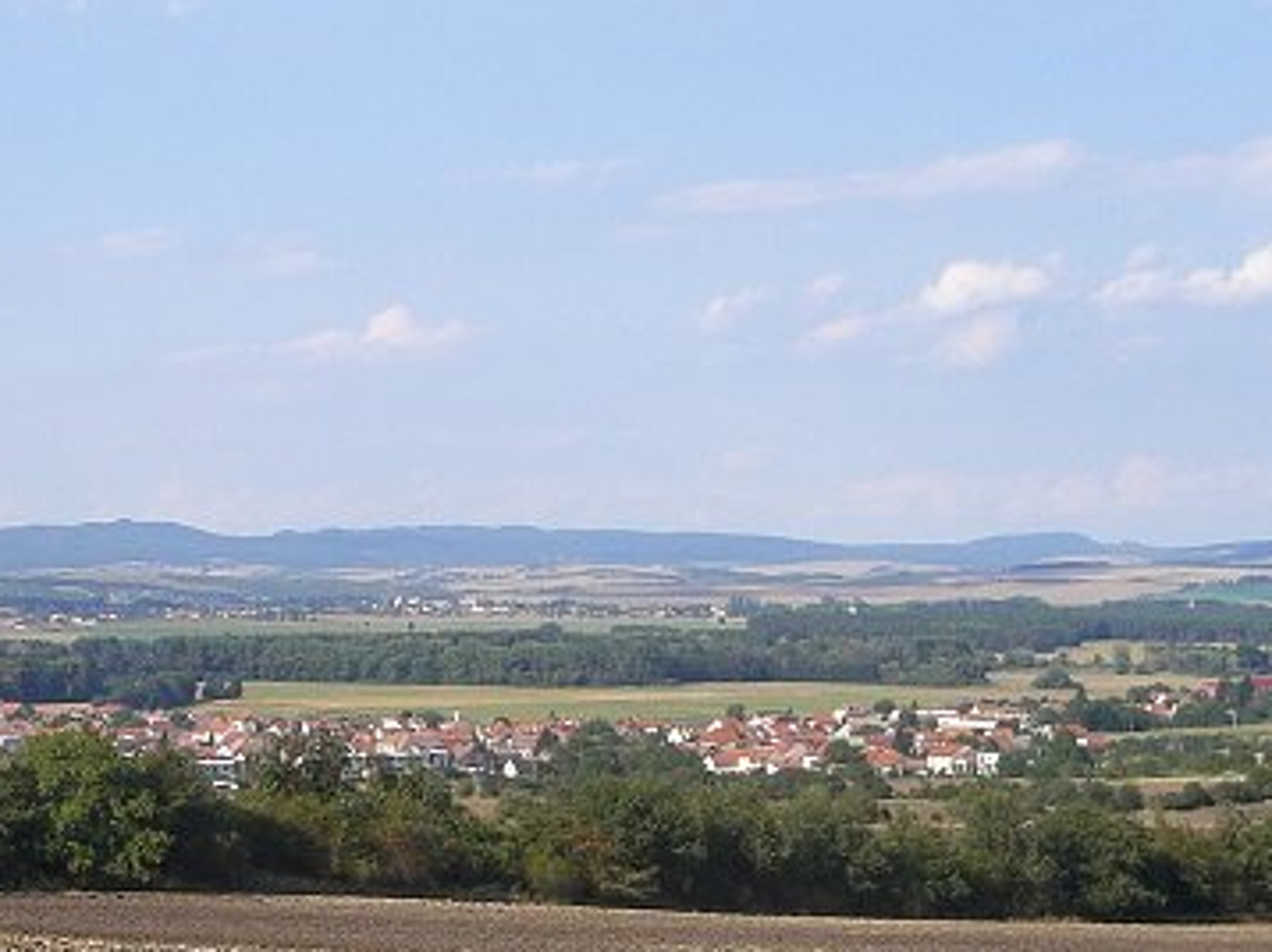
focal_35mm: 85
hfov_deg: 22.4
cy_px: 664
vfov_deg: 17.3
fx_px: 3121
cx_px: 103
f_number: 4.4
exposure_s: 1/500
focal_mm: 6.3
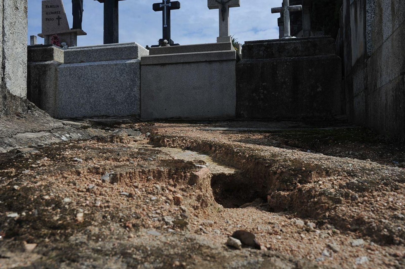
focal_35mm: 35
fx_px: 394
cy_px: 134
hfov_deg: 54.5
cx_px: 202
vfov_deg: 37.8
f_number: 10
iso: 200
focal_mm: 35
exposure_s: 1/640
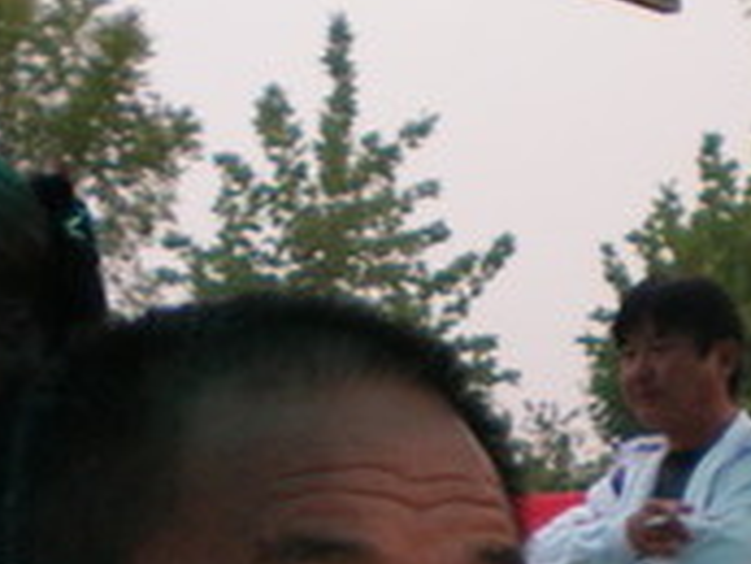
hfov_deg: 14.9
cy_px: 616
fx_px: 2866
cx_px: 330
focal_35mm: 132
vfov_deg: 11.1
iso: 64
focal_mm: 6.3
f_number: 3.1
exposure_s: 1/200
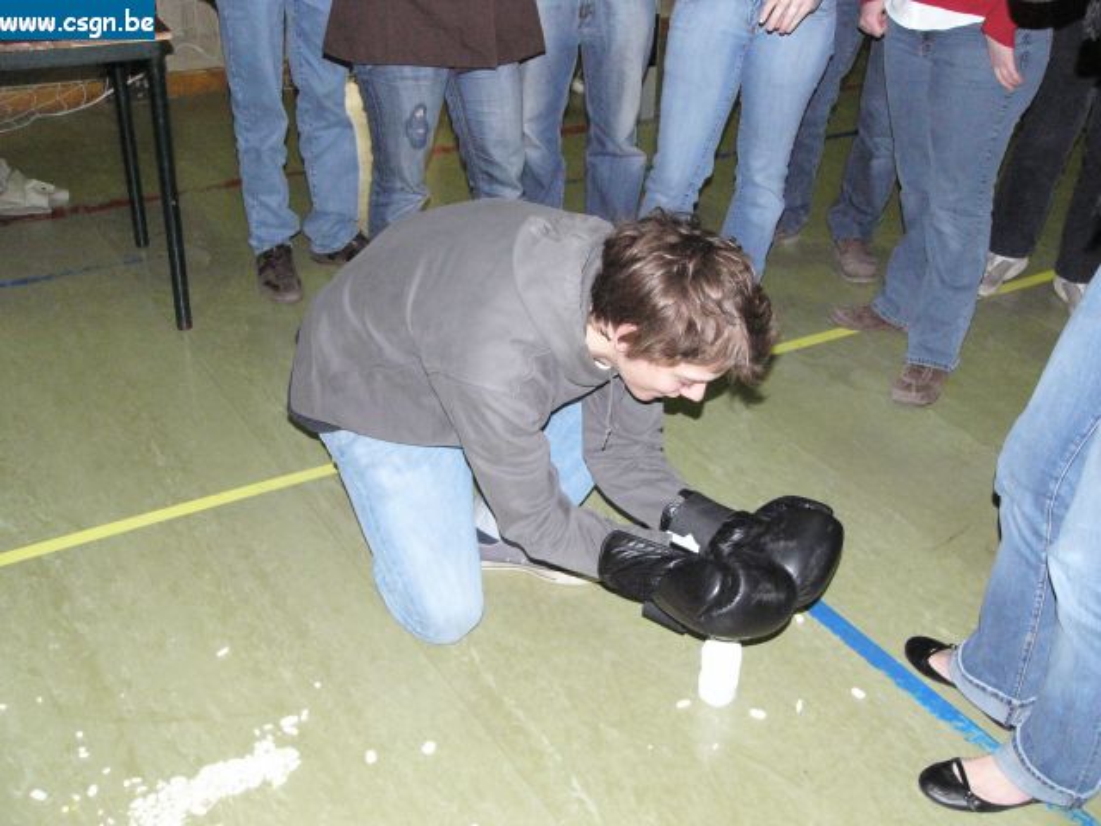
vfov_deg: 35.1
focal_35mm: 41
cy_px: 413
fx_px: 1304
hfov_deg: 45.8
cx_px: 550
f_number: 2.8
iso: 400
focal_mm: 6.8
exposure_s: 1/60
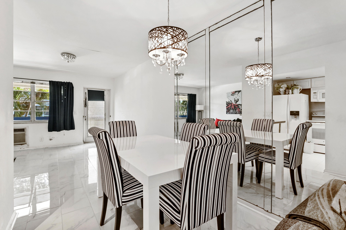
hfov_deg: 96.8
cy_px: 115
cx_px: 173
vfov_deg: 73.7
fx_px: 154
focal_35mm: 16
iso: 2000
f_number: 11
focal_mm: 16
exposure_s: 1/13
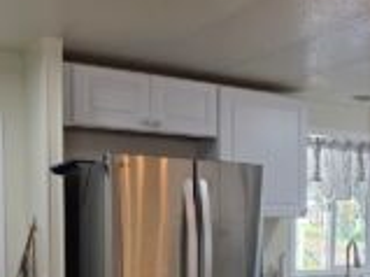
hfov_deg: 30.8
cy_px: 237
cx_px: 372
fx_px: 619
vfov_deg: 24.6
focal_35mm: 58
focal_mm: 6.3
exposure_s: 1/120
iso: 80
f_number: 1.7
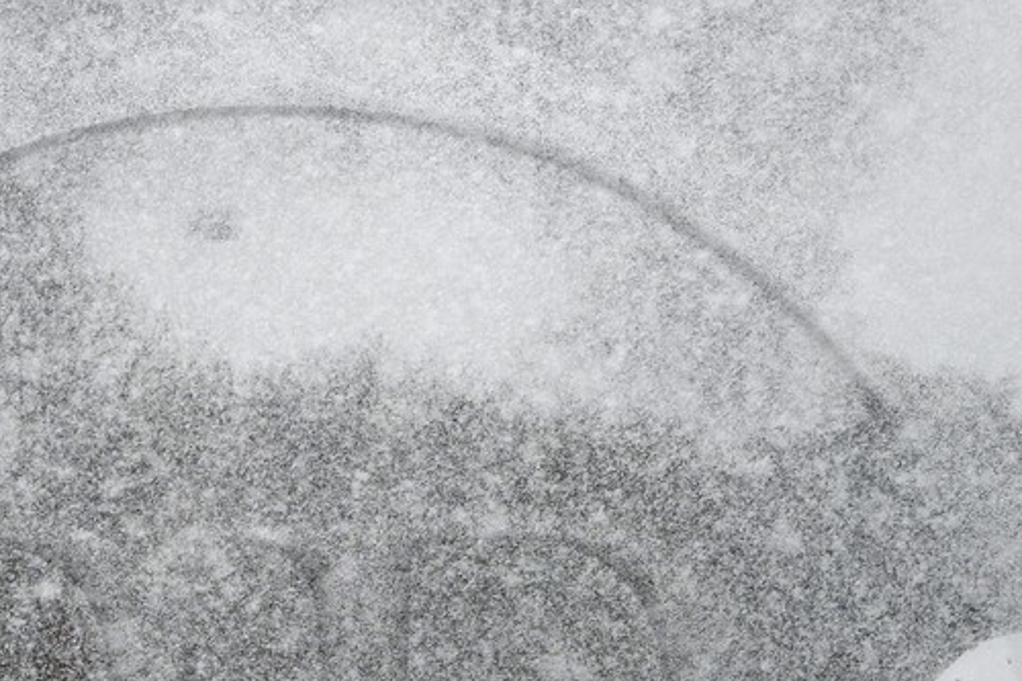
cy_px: 861
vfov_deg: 2.5
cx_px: 270
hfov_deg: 3.8
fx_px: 15438
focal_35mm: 544
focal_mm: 170
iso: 200
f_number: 9
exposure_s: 1/250
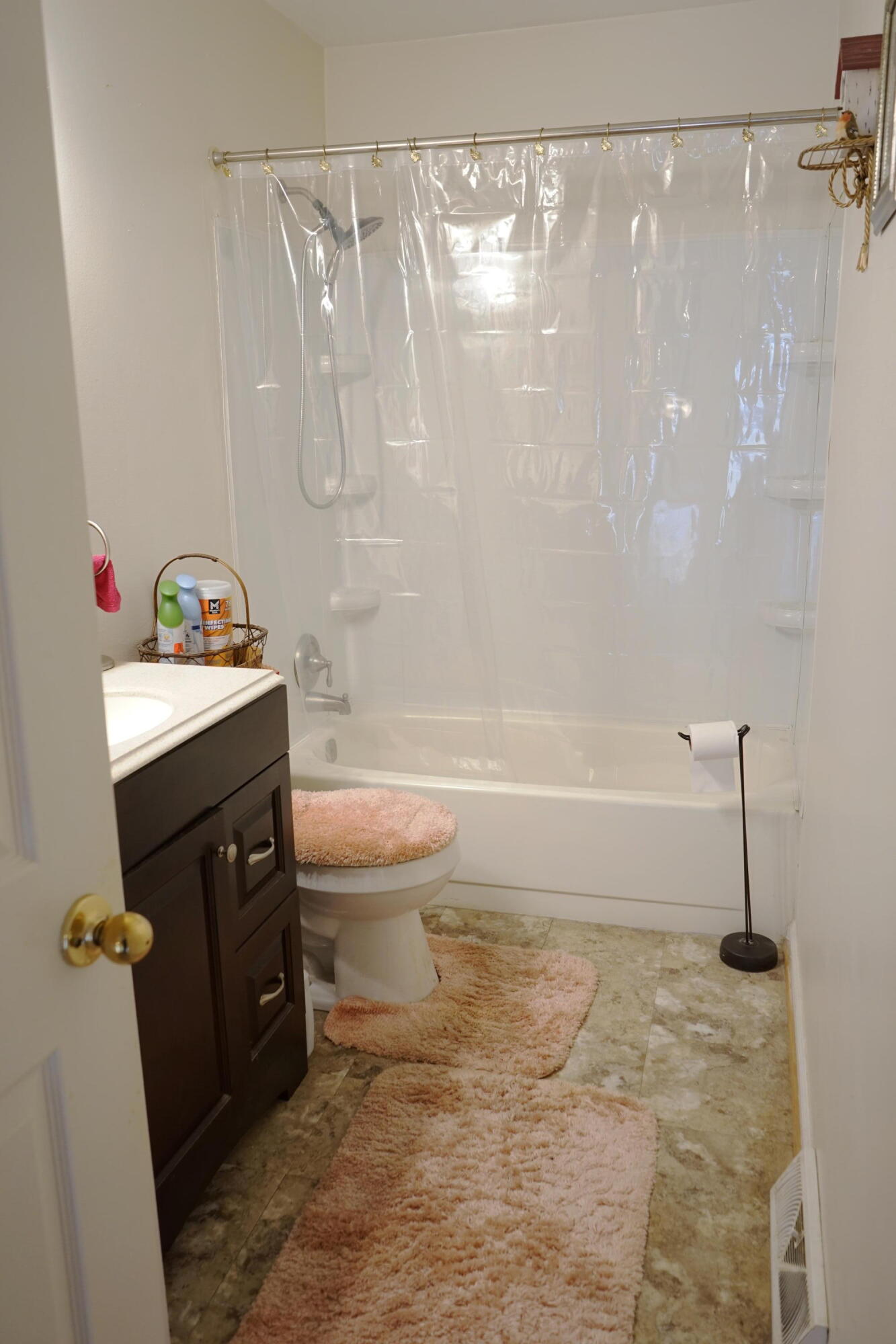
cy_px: 672
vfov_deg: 65.5
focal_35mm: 28
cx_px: 448
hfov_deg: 46.4
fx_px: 1045
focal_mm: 28
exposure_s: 1/25
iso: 1000
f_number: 5.6
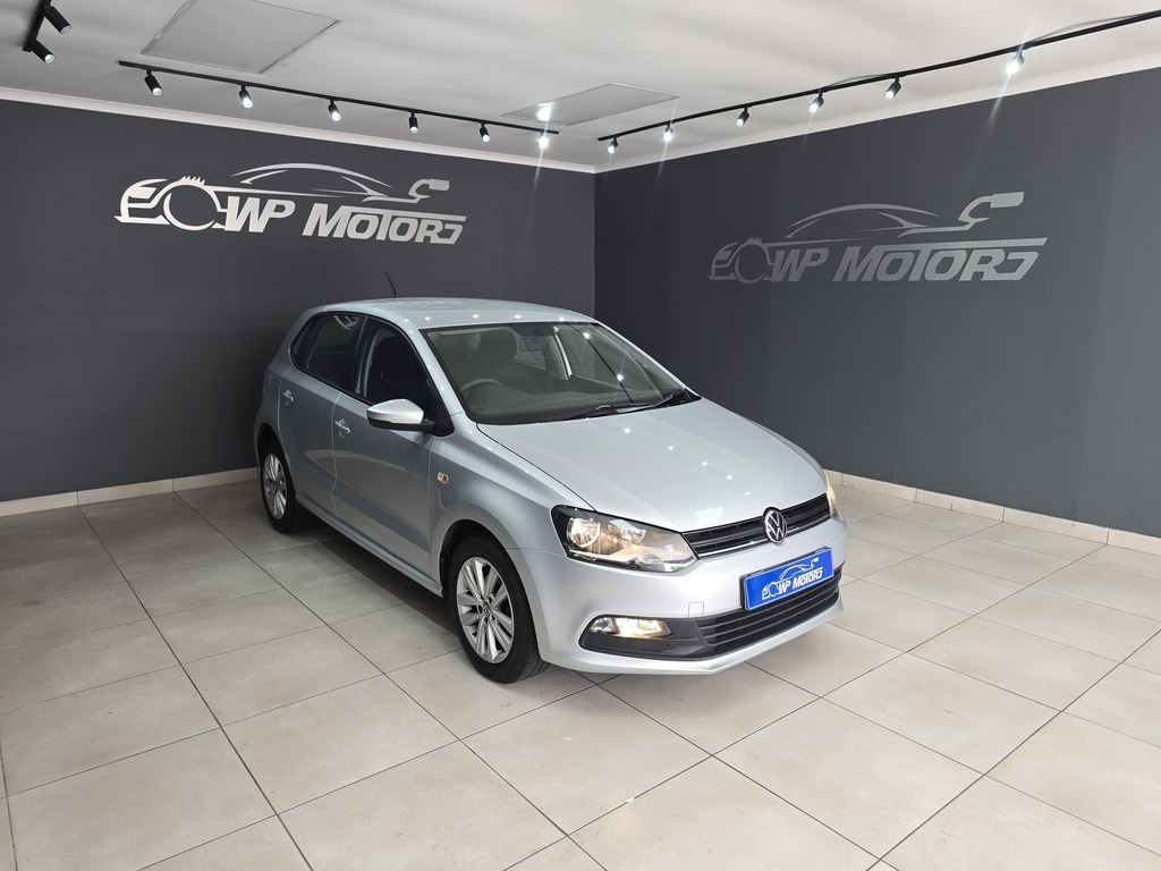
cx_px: 580
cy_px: 436
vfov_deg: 58.9
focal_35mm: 23
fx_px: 771
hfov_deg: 73.9
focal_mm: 6.3
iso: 40
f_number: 1.7
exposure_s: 1/100
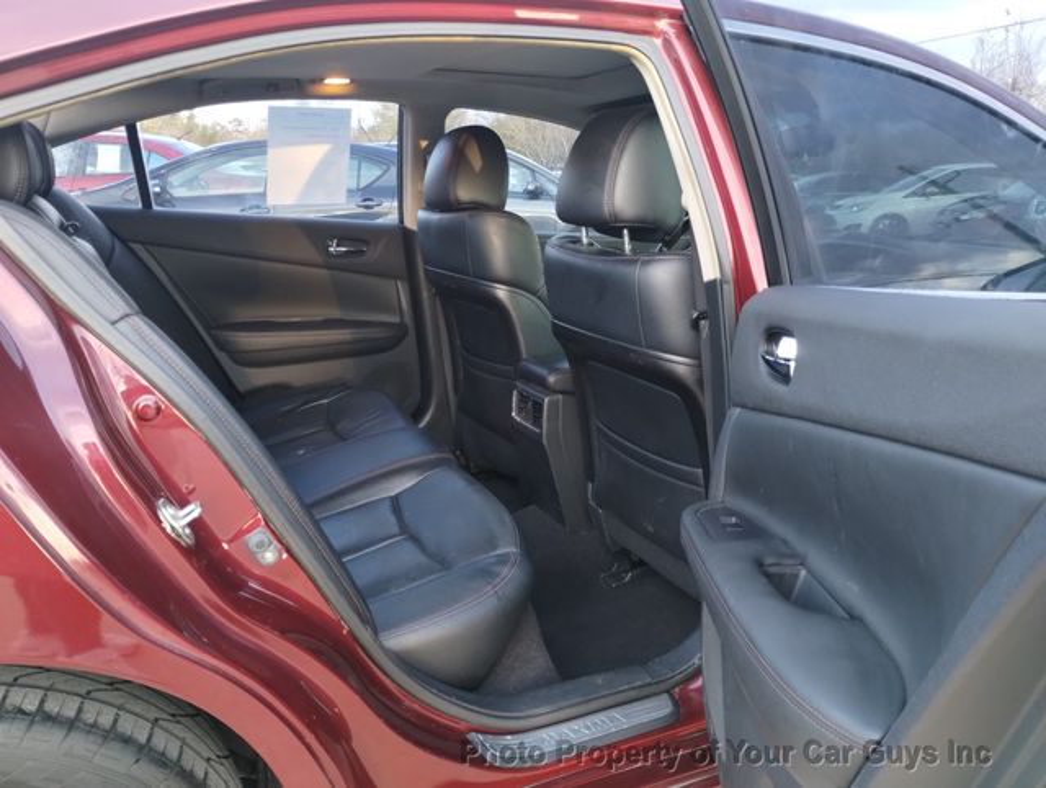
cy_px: 394
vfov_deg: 49.9
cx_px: 523
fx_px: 847
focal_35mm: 28
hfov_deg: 63.4
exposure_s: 1/30
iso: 425
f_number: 1.8
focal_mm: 4.27
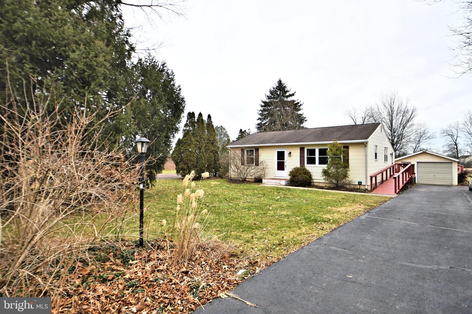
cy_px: 157
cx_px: 236
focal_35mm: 19
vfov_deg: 64.6
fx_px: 249
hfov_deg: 86.9
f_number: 4.5
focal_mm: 13
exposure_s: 1/1250
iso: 1000
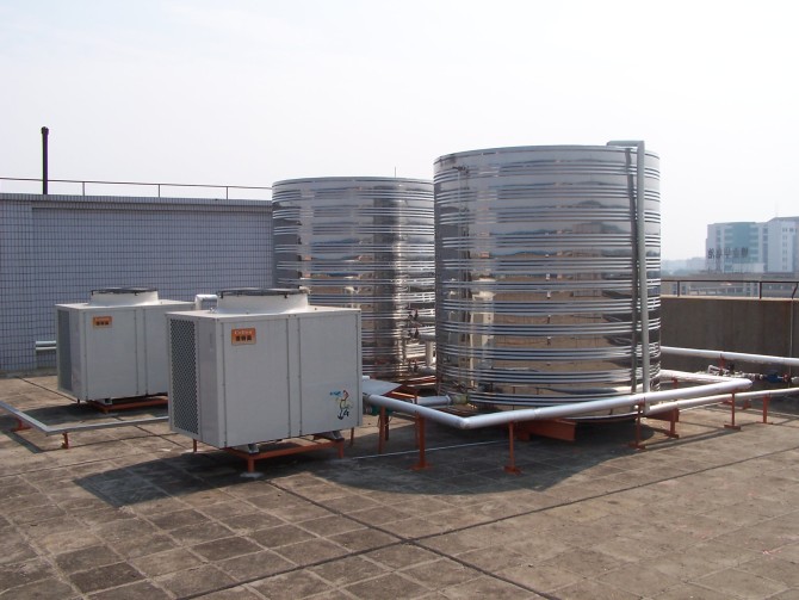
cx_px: 400
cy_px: 300
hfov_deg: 49.0
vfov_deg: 37.7
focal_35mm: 38
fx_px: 877
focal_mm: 6.3
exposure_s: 1/350
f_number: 5.6
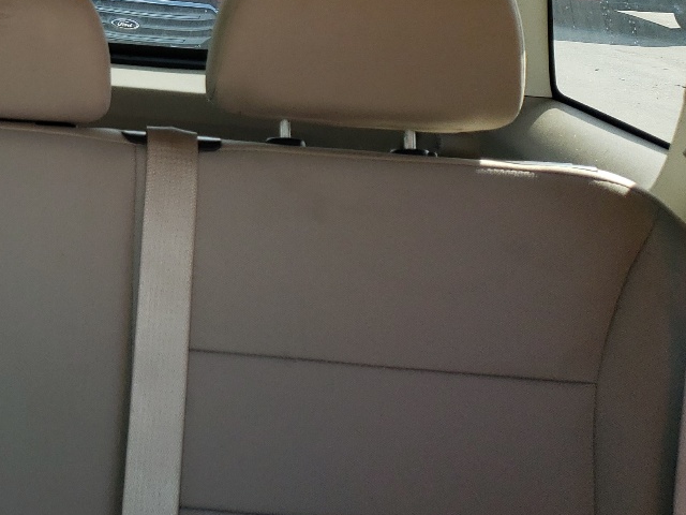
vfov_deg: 21.2
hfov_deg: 27.3
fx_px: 1288
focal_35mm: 65
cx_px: -69
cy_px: -85
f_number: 1.5
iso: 50
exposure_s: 1/200
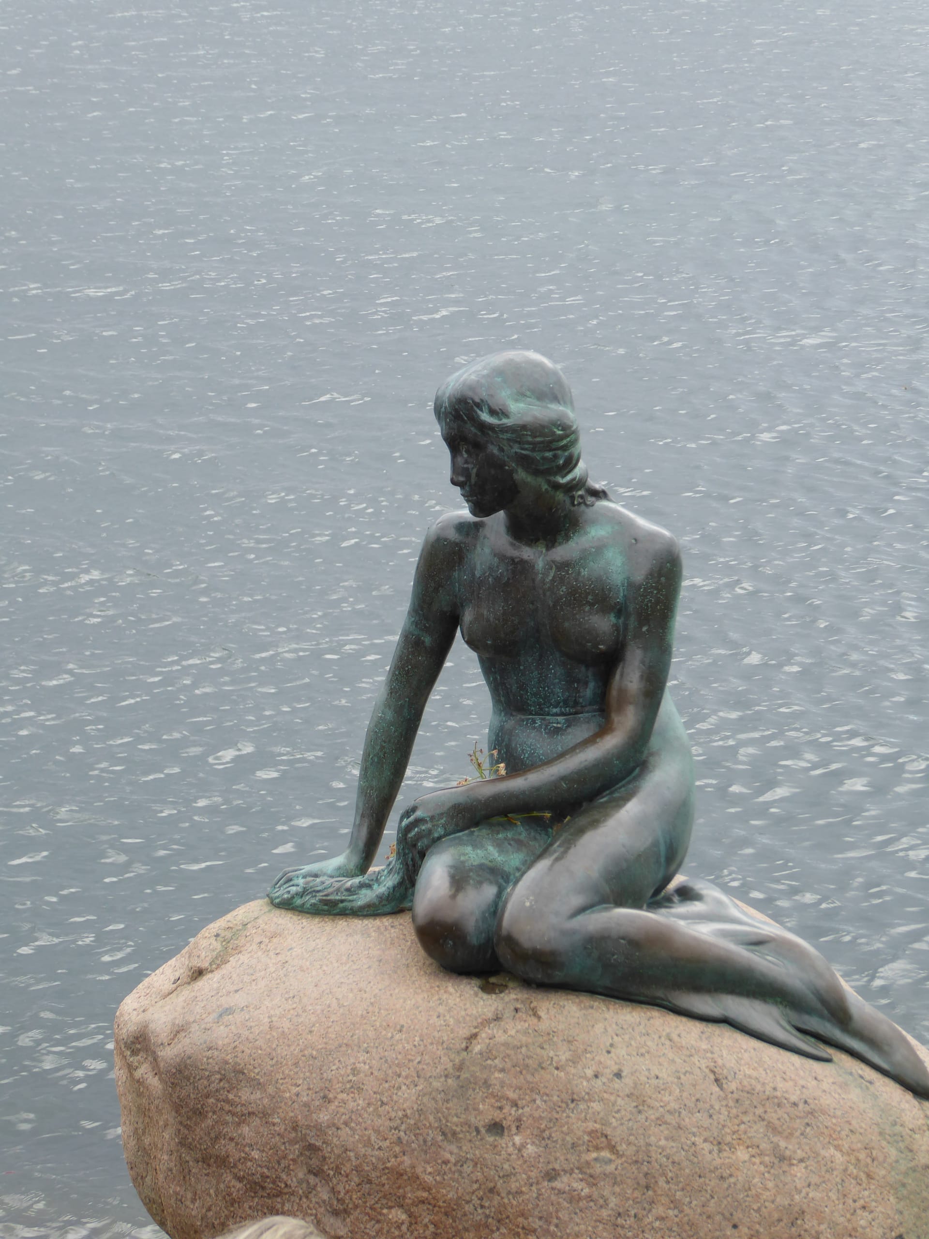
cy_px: 620
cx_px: 464
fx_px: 5690
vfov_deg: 12.4
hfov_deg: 9.3
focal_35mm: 159
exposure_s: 1/160
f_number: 5.4
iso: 80
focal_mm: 25.6
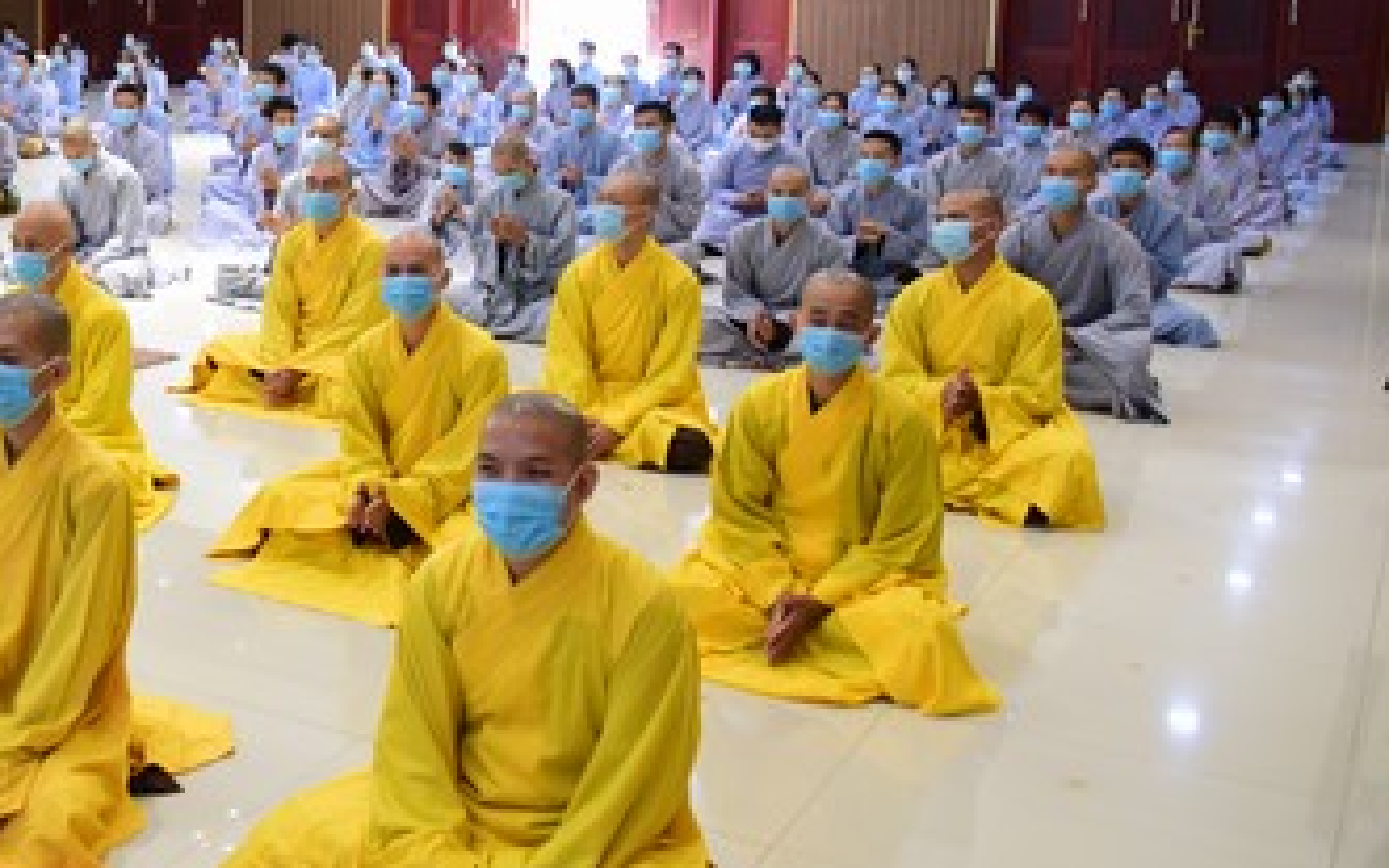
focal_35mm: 48
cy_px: 197
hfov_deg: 38.0
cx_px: 50
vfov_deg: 26.5
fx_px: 1817
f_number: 5
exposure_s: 1/50
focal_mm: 24
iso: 1250
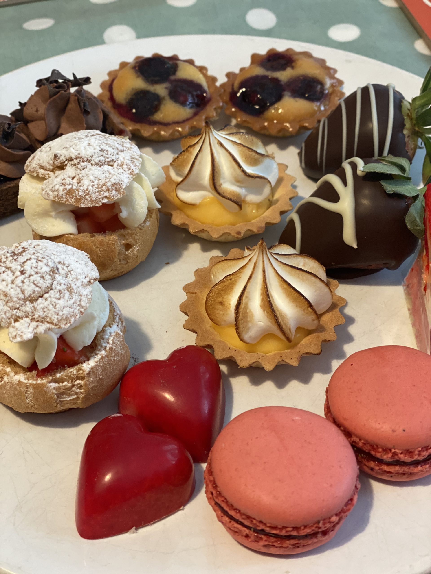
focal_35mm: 52
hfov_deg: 28.0
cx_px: 216
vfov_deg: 36.8
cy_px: 287
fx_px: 863
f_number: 2
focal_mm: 6
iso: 125
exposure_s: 1/33
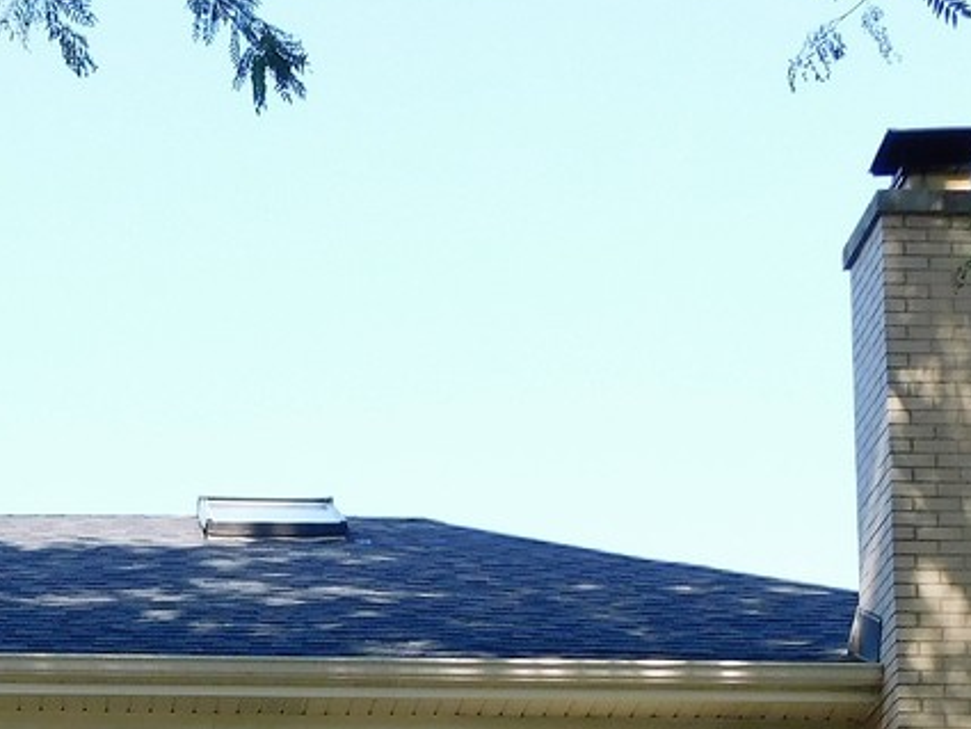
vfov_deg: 11.5
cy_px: 1163
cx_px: 107
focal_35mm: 122
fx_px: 3423
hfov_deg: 16.0
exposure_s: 1/320
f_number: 3.5
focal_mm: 6.3
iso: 125
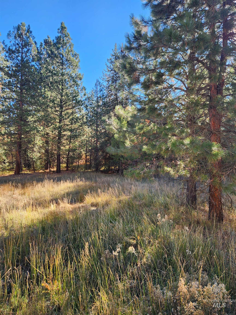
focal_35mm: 23
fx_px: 209
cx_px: 118
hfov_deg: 58.9
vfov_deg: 73.9
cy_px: 158
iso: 20
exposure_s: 1/247
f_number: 1.8
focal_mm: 5.4
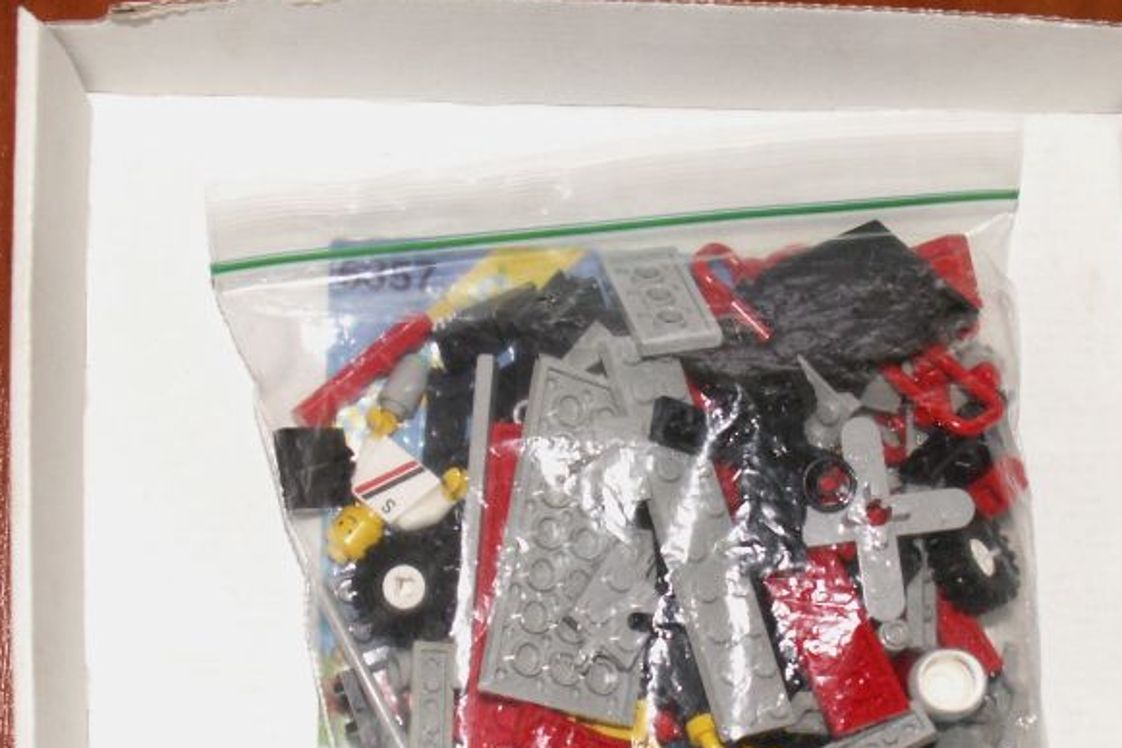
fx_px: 1558
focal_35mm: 50
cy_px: 528
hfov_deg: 39.5
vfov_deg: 26.7
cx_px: 653
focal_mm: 5.86
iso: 160
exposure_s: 1/80
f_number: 3.2
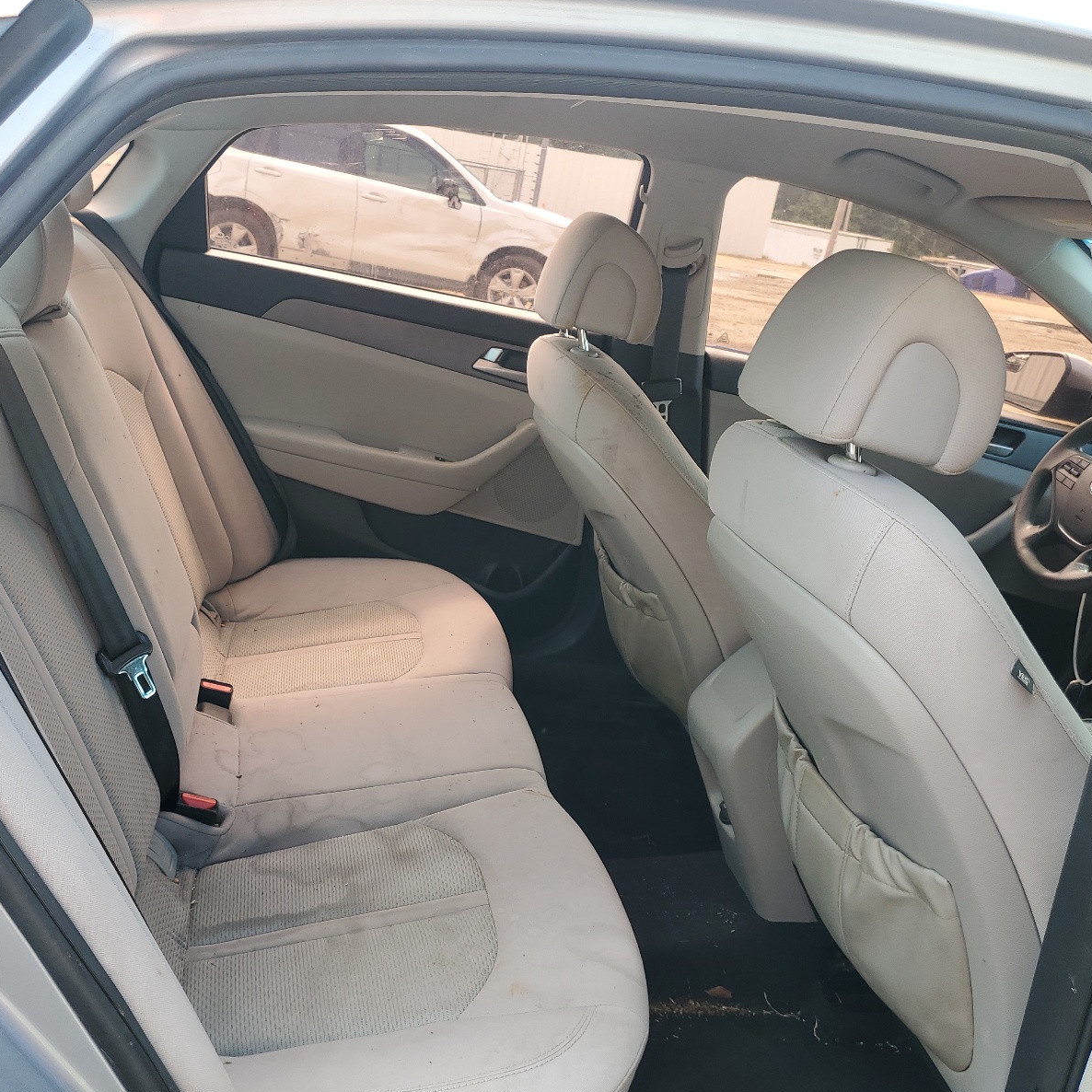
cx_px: 425
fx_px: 1106
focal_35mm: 31
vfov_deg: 52.5
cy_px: 551
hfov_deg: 52.1
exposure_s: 1/227
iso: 50
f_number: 1.5
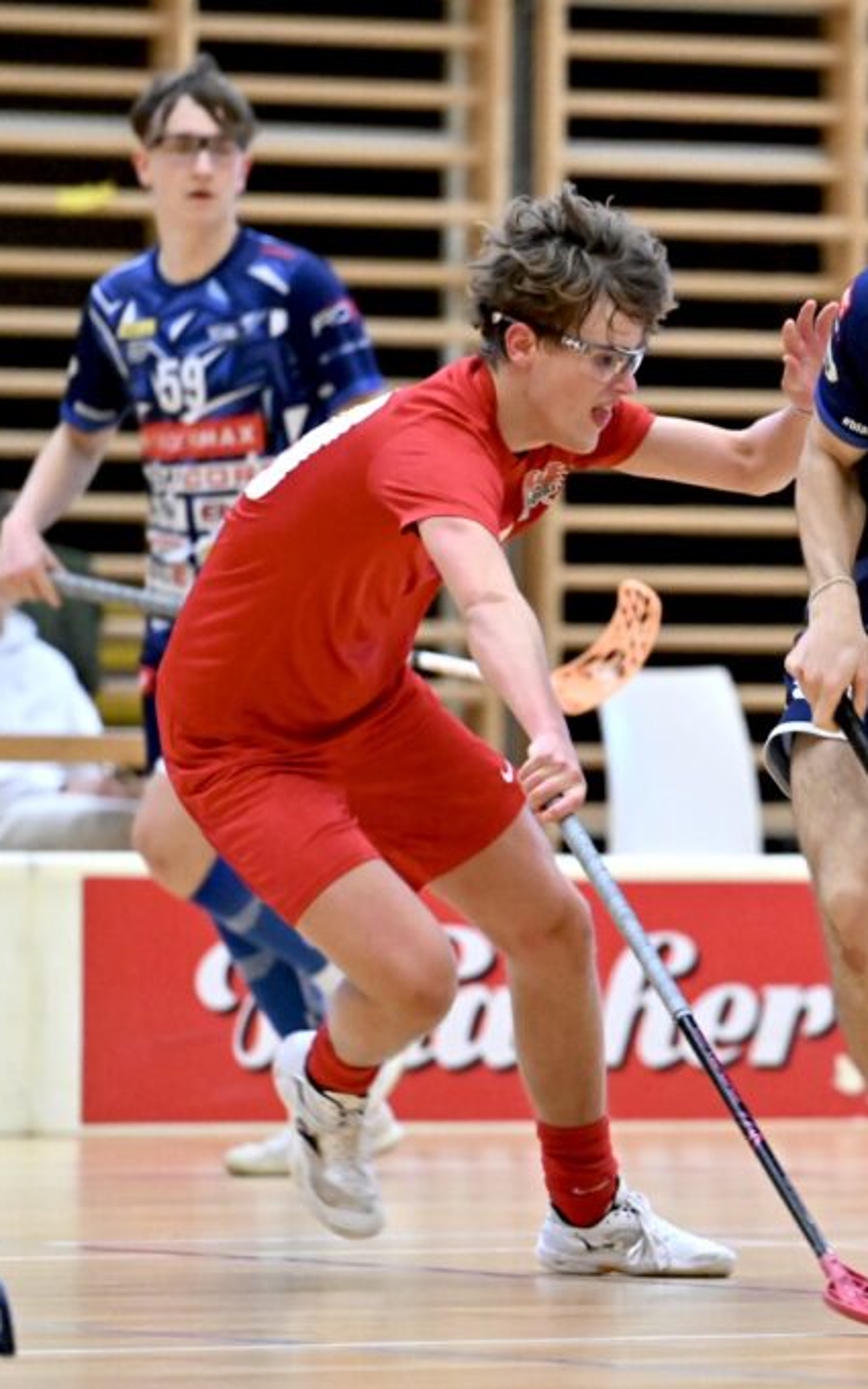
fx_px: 11620
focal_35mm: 307
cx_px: 905
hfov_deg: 4.3
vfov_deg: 6.8
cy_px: 694
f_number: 4
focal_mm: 200
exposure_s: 1/800
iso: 6400
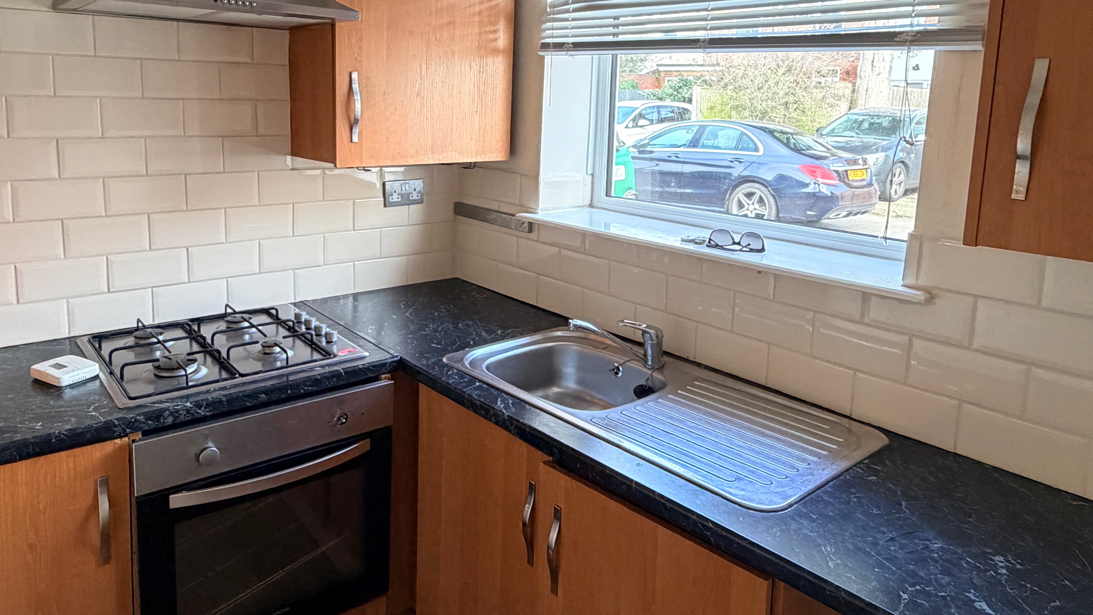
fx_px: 754
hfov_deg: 71.8
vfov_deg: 43.8
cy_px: 205
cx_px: 515
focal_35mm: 26
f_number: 2.2
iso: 320
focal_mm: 2.22
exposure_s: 1/102
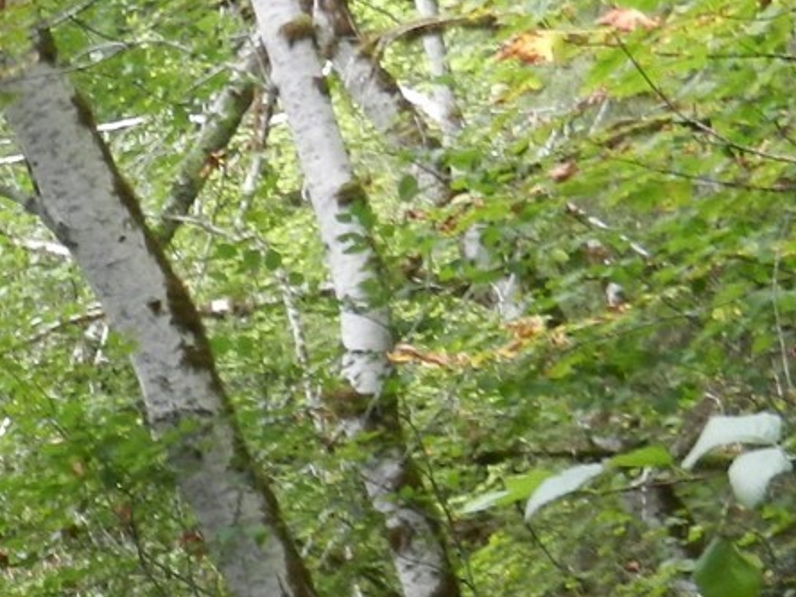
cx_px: -414
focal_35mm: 119
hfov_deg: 15.3
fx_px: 2736
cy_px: 900
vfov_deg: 11.9
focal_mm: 5.9
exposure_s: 1/60
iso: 160
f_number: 3.8
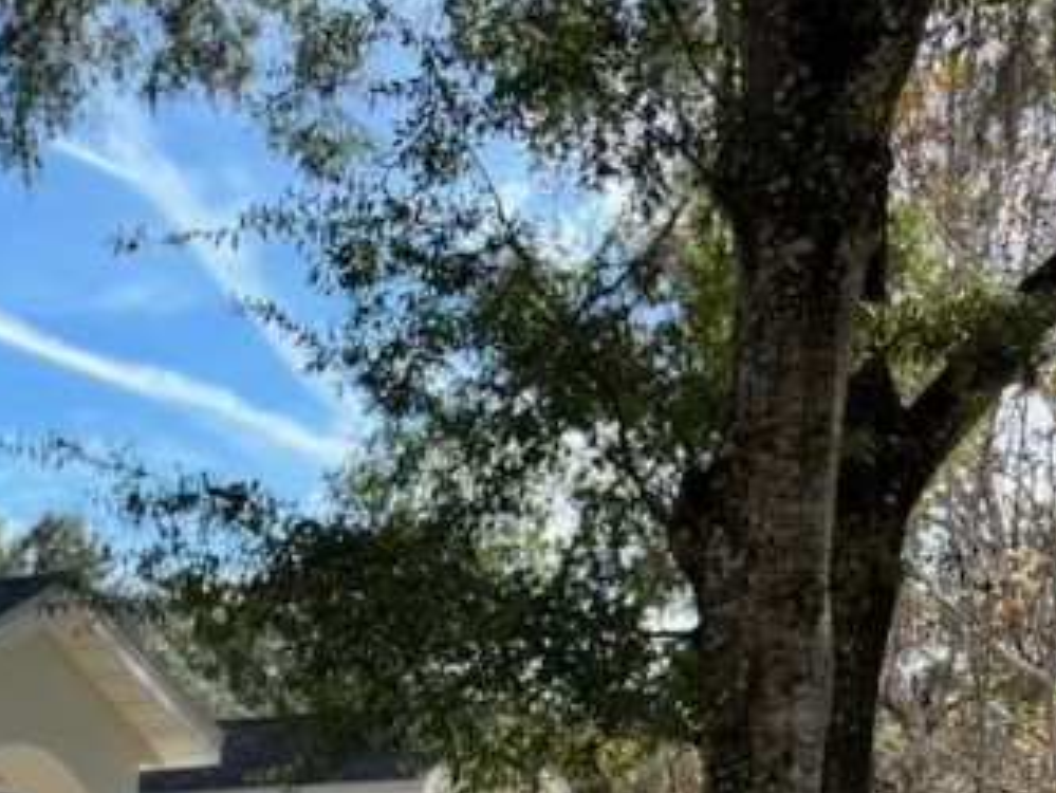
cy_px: 1158
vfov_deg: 16.9
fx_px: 2441
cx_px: -216
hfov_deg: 22.5
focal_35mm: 80
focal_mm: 5.96
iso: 50
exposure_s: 1/649
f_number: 1.6
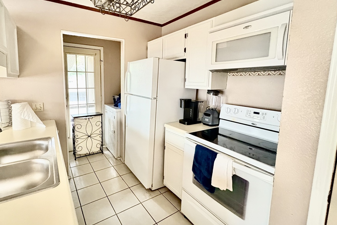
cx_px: 143
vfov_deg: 70.3
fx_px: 159
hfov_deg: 92.6
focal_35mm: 17
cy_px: 101
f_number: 2.2
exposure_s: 1/29
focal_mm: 2.22
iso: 2000
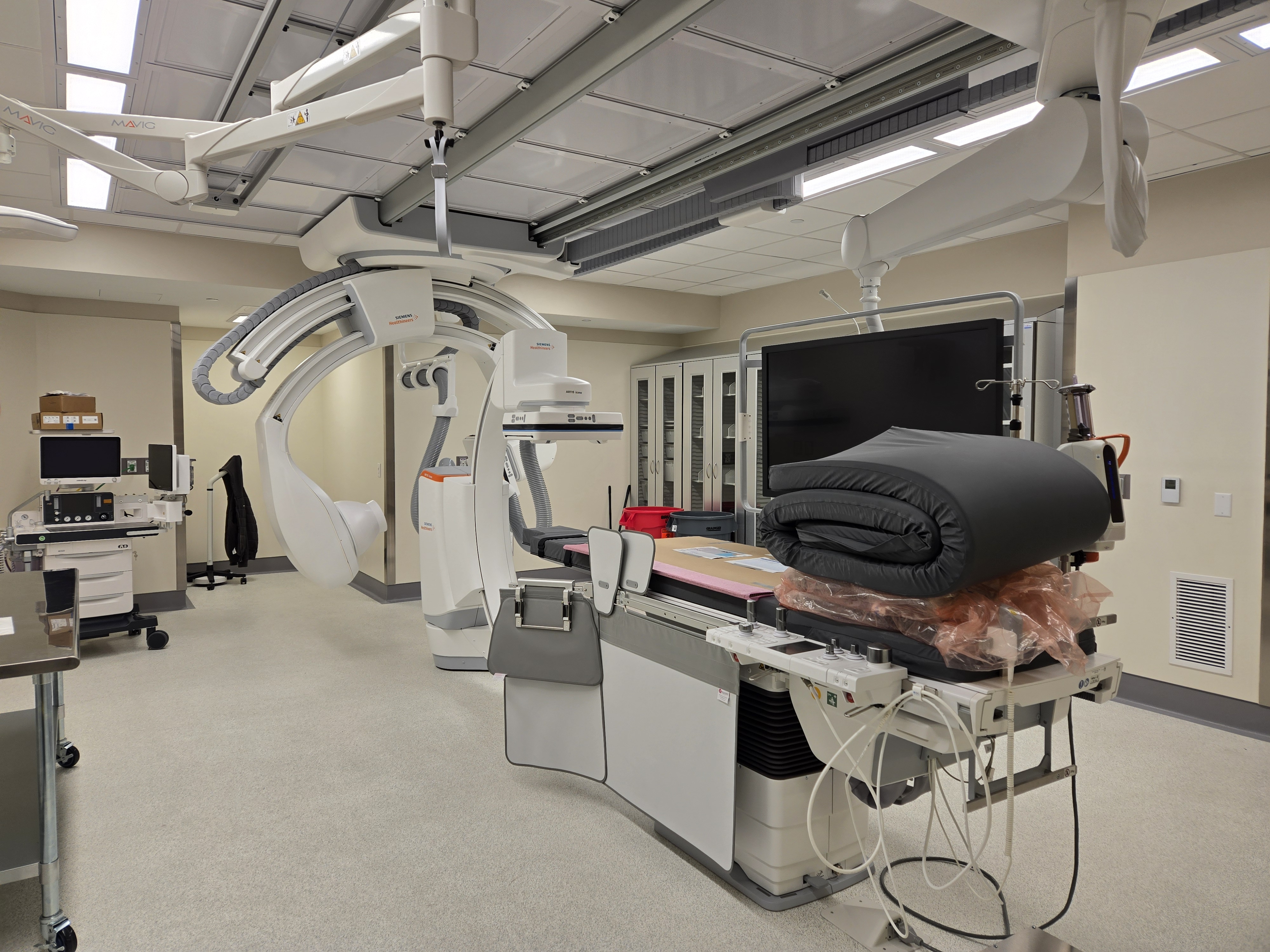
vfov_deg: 58.9
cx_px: 635
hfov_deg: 73.9
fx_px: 844
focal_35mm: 23
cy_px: 476
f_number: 1.8
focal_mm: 5.4
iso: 25
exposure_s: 1/131
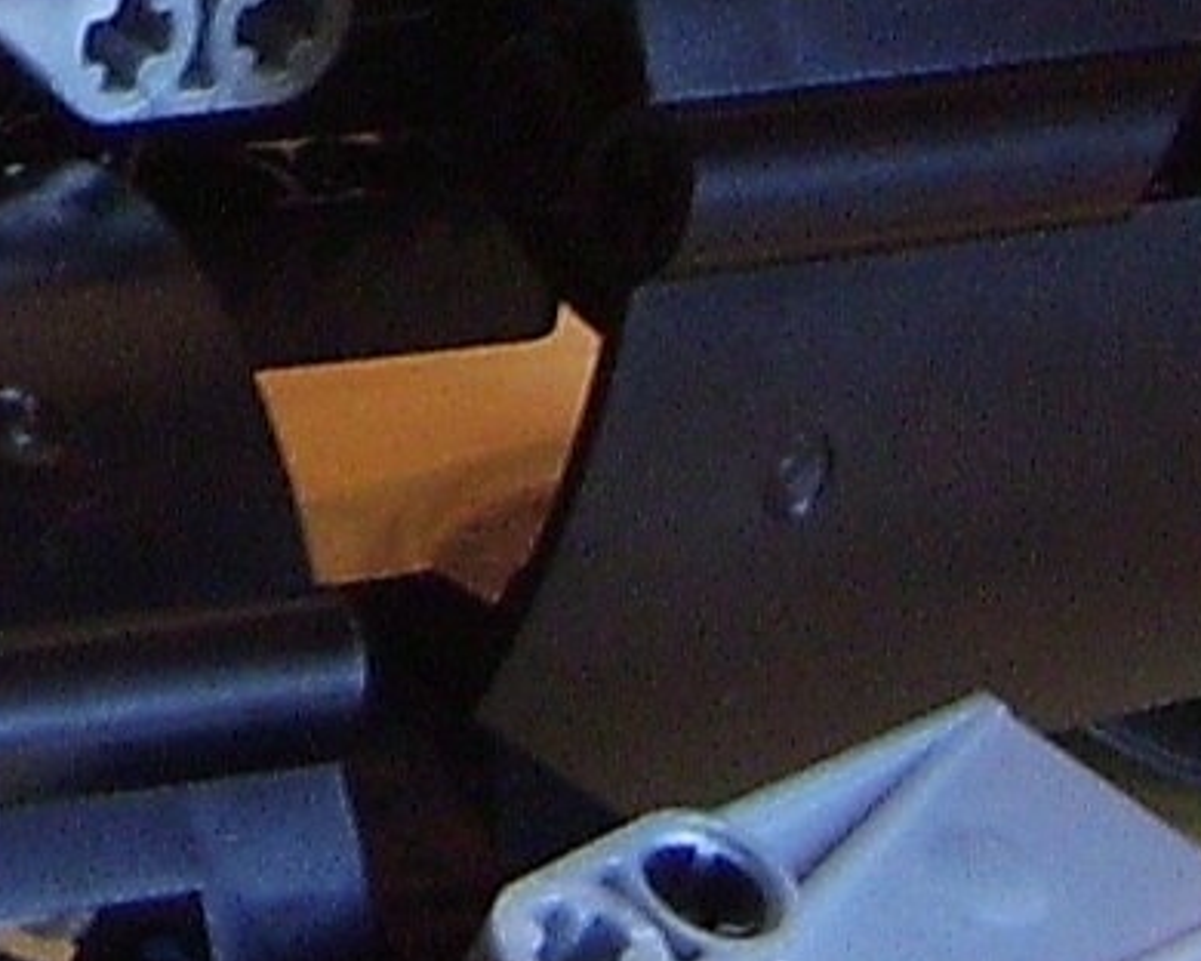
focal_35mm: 292
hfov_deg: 6.6
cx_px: -206
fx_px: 10379
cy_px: -995
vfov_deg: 5.2
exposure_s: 1/30
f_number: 2.8
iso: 85
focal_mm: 7.8
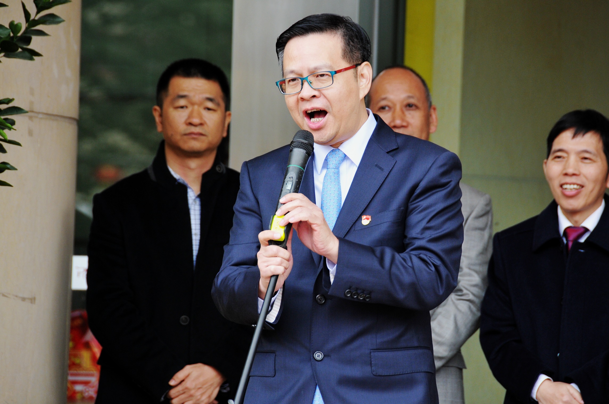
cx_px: 304
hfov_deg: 6.9
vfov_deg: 4.6
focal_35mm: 300
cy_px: 202
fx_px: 5068
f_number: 7.1
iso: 640
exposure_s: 1/80
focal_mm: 200
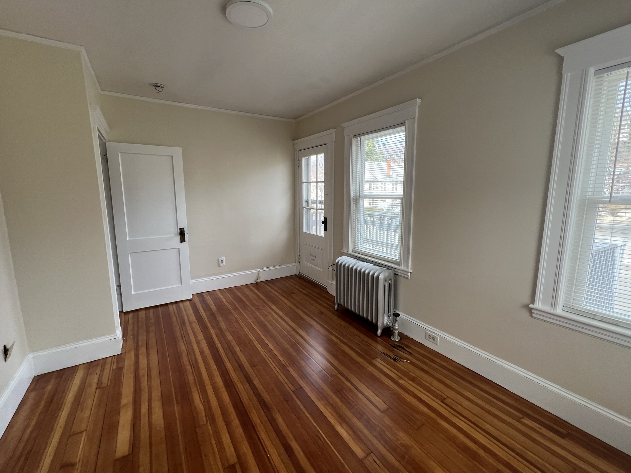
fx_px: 255
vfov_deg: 85.6
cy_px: 230
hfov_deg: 102.1
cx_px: 309
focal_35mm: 14
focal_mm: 1.57
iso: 50
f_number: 1.8
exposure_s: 1/122
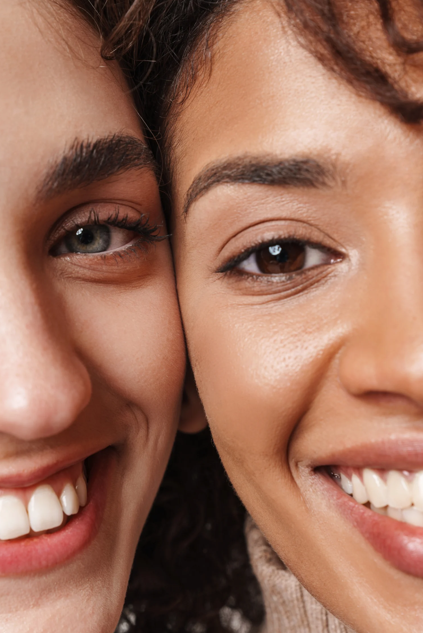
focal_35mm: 80
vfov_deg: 25.3
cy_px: 336
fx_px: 1409
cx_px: 202
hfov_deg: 17.1
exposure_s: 1/125
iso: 100
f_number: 9
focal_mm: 70
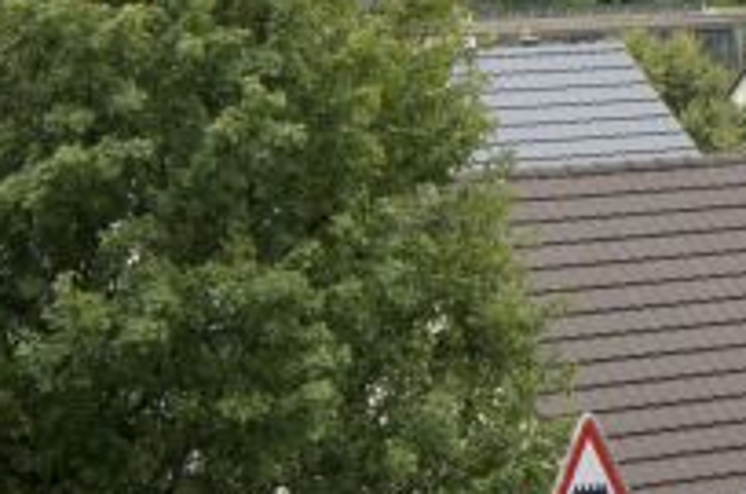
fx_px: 4506
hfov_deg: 9.3
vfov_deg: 6.3
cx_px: 976
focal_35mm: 218
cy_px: 48
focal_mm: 37
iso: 200
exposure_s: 1/160
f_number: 7.1
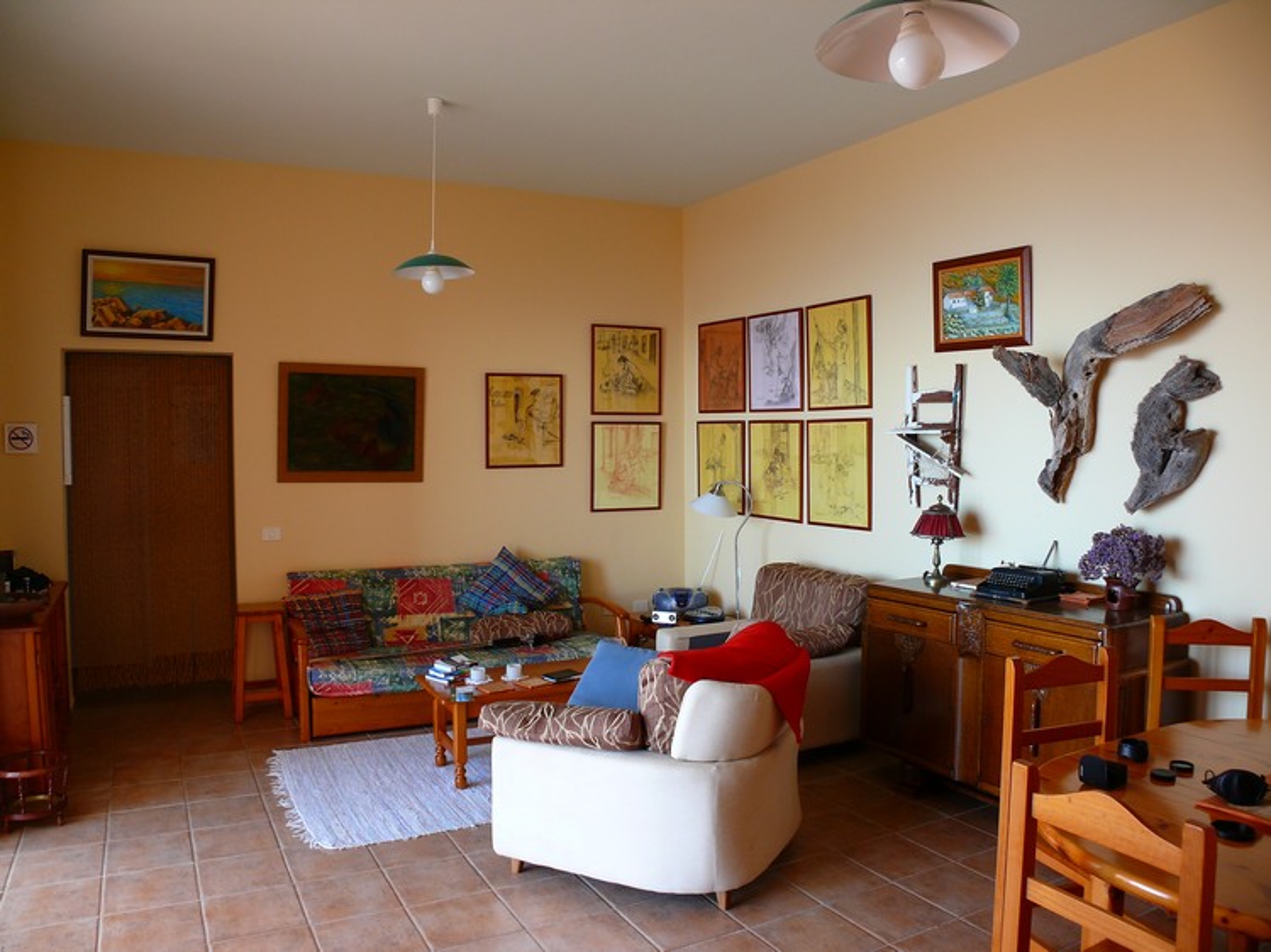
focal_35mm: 35
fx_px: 1285
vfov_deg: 40.7
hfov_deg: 52.6
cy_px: 476
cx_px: 636
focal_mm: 7.4
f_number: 2.8
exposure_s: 1/30
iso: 100
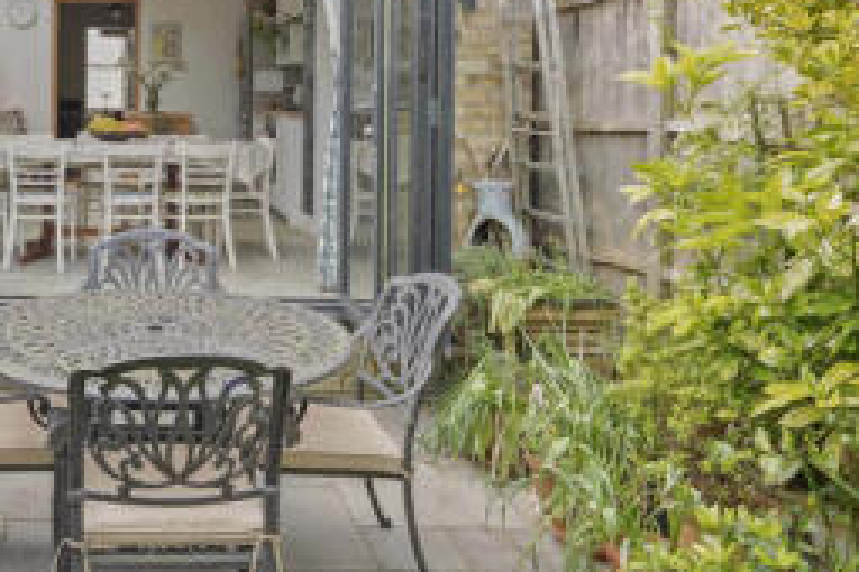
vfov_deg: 35.7
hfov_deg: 46.7
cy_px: 119
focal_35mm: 36
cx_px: 52
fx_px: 859
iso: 800
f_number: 8
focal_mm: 14
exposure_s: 1/125
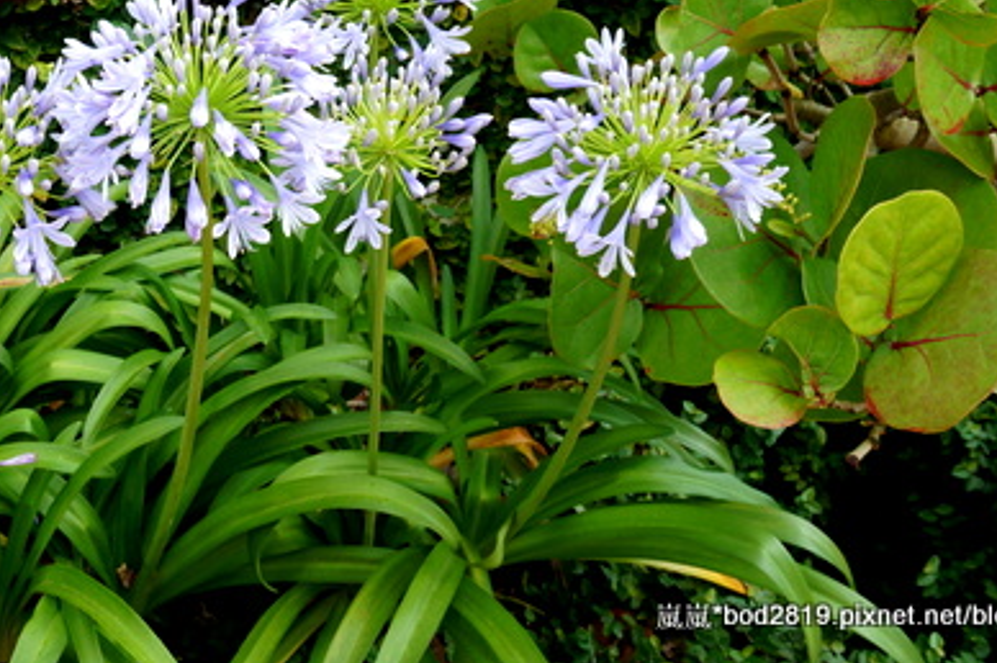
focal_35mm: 62
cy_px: 118
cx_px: 244
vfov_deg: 21.6
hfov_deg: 31.9
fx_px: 1711
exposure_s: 1/60
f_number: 9
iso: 200
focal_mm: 25
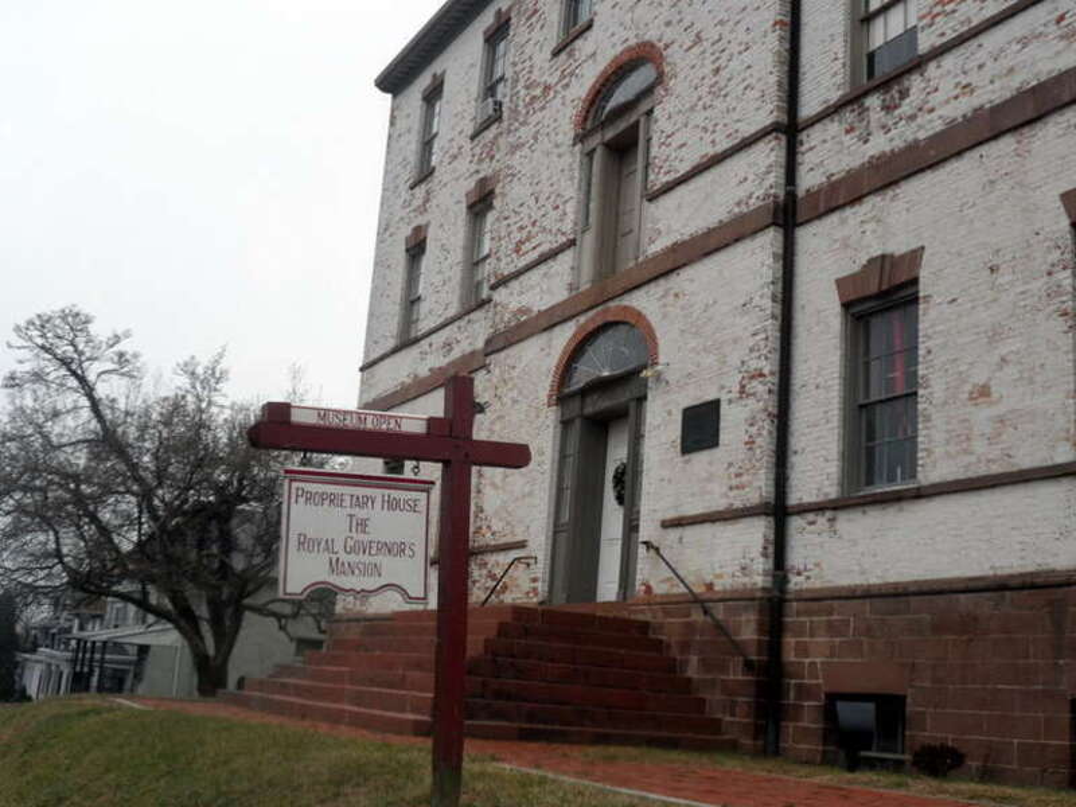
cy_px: 404
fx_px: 1368
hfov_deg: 42.9
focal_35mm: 44
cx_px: 538
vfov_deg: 32.9
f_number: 3.9
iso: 80
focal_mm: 8
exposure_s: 1/125
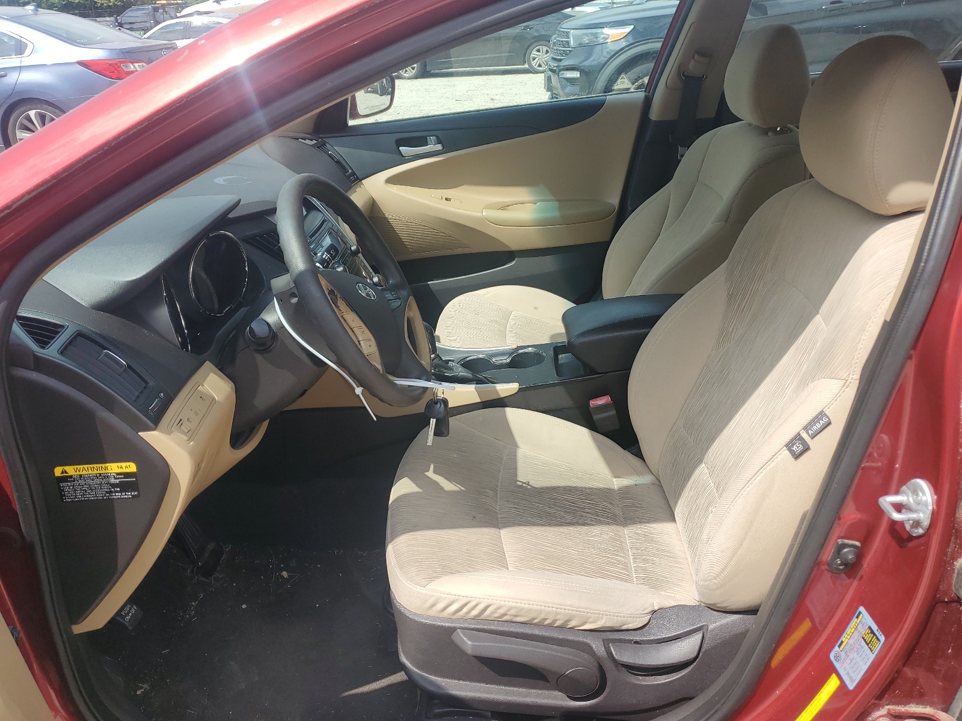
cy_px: 360
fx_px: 723
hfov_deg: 67.3
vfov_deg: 53.1
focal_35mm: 26
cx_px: 481
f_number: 1.5
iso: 50
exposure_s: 1/2000
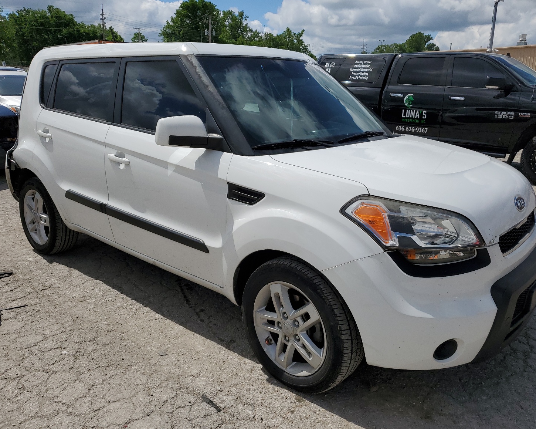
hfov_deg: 62.2
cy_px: 219
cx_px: 285
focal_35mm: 28
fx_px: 444
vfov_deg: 51.5
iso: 52
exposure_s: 1/10000
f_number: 1.5
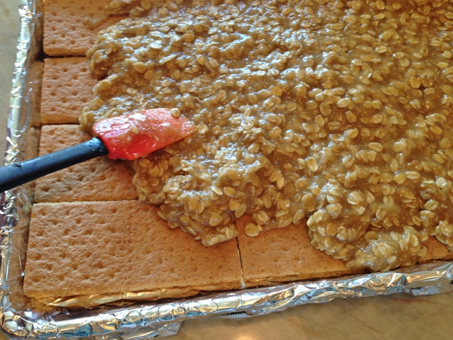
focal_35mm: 33
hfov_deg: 55.4
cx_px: 226
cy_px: 170
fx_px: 432
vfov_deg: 42.9
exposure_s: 1/40
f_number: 2.4
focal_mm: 4.12
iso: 50
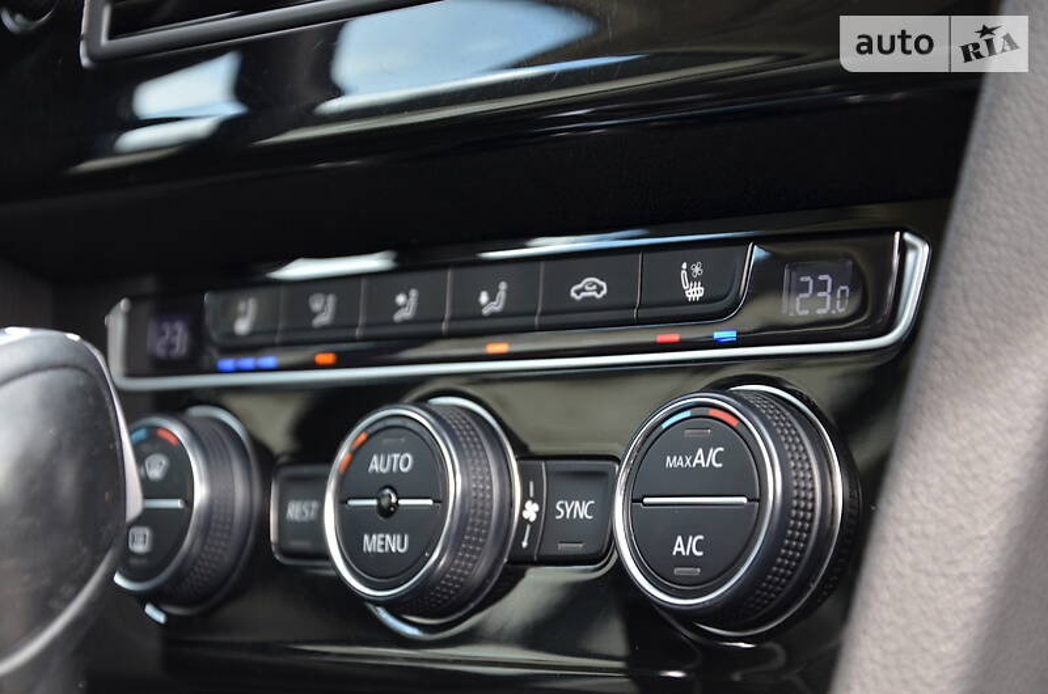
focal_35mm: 99
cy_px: 347
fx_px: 2876
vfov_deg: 13.8
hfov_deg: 20.7
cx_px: 524
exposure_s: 1/60
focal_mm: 66
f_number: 5.3
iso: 400
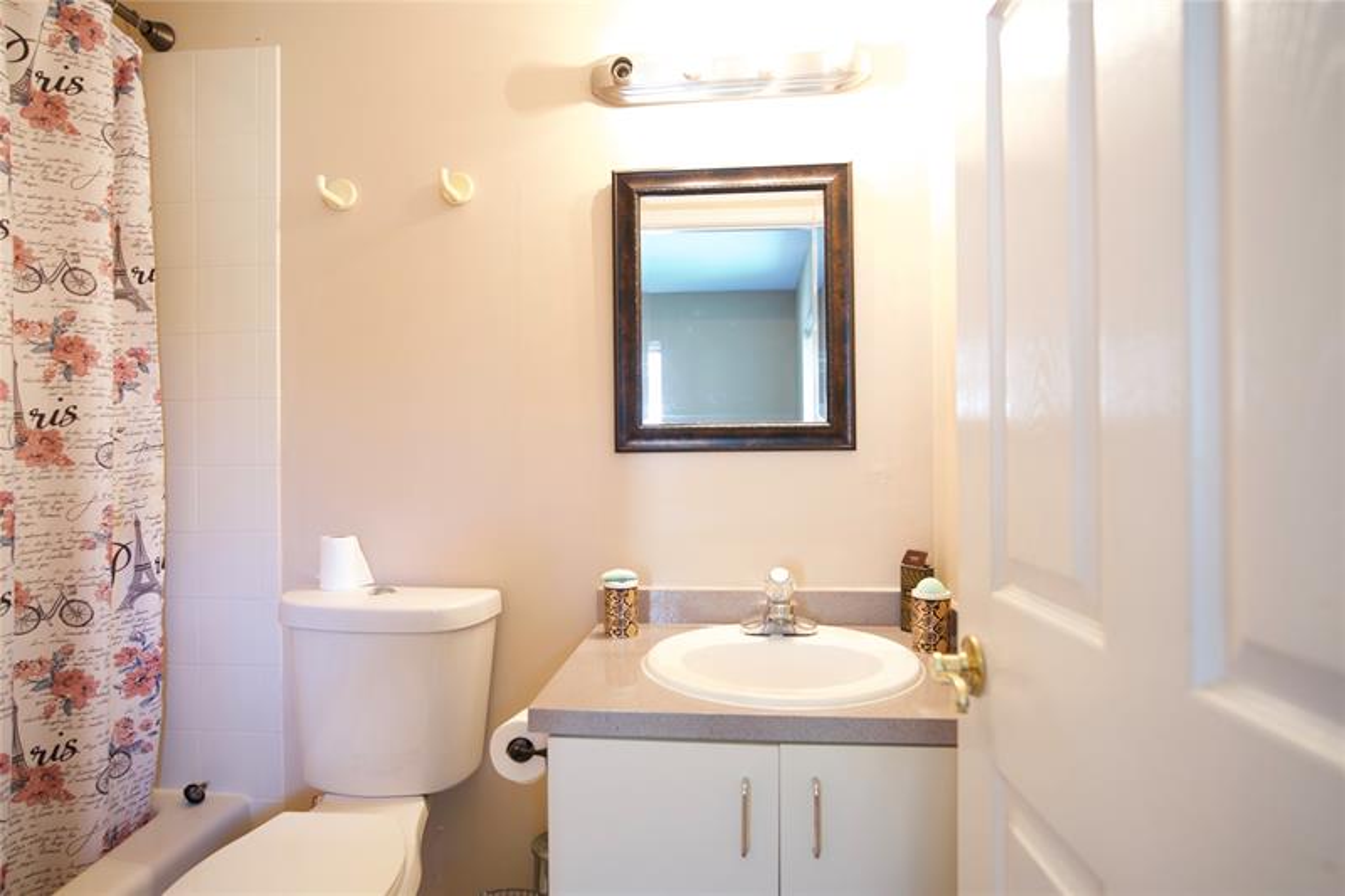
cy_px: 448
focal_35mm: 20
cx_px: 672
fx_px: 747
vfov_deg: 61.9
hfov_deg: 84.0
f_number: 3.2
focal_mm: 20
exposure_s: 1/3
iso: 80
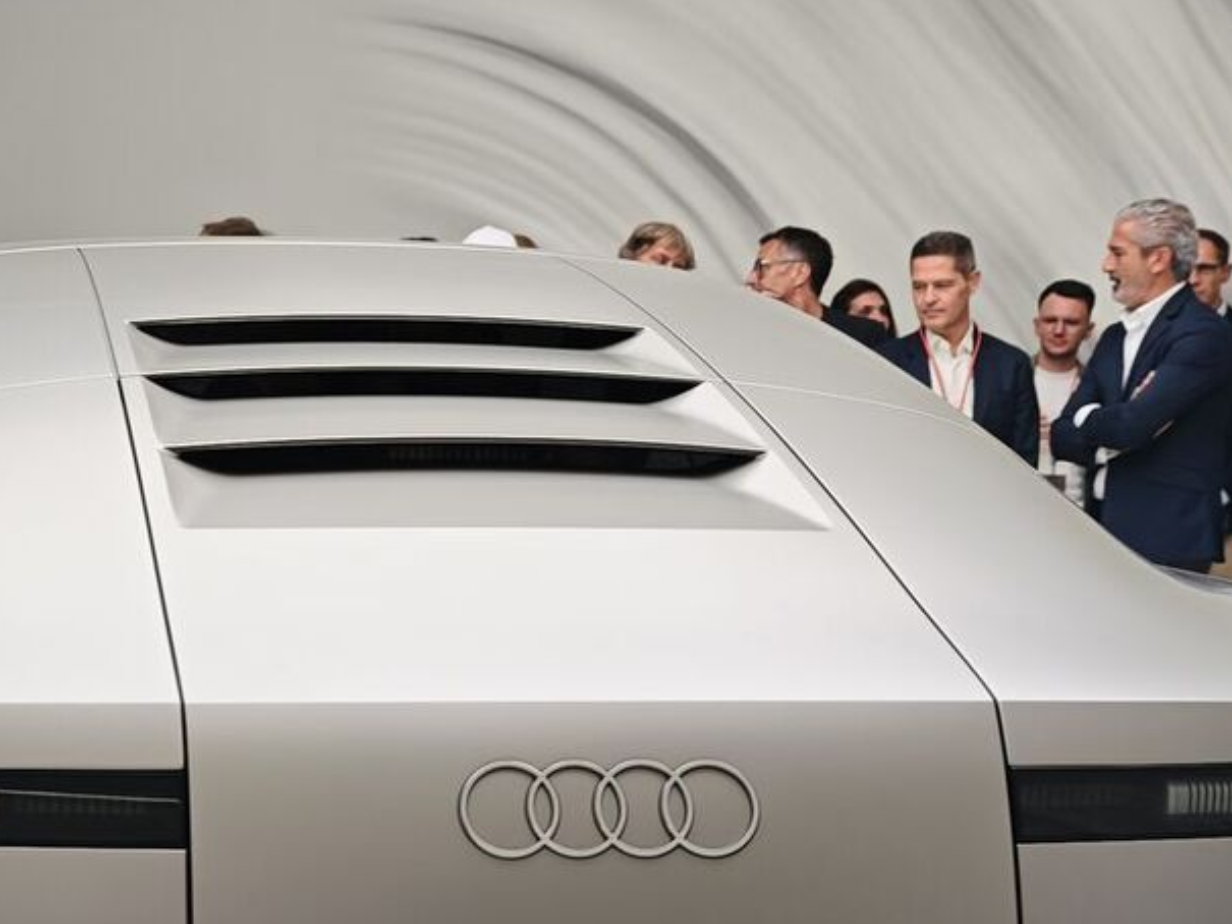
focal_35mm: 73
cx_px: 250
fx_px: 2599
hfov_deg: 26.2
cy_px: 729
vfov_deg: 20.0
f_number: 1.63
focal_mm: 8.72
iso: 100
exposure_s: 1/97.5
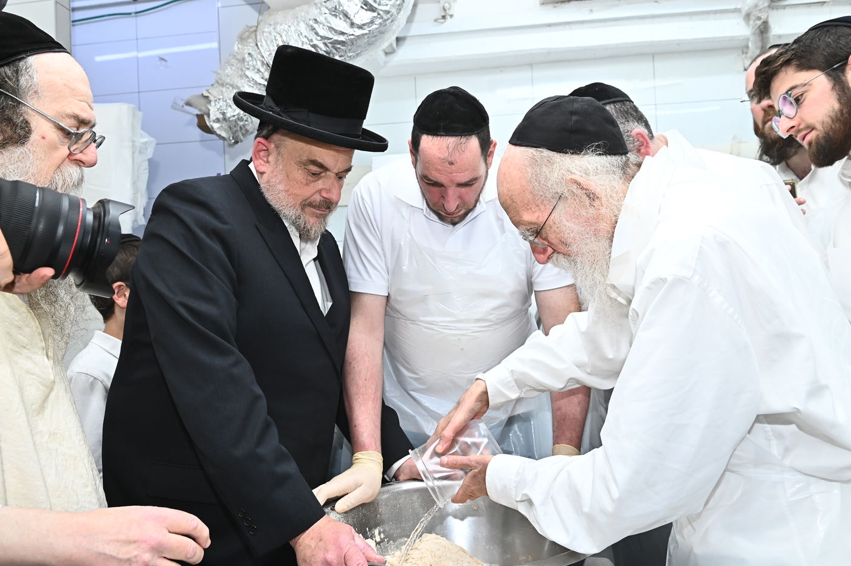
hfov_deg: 63.7
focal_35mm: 29
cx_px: 426
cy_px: 283
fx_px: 685
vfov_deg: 44.9
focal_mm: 29
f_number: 8
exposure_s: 1/200
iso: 2500
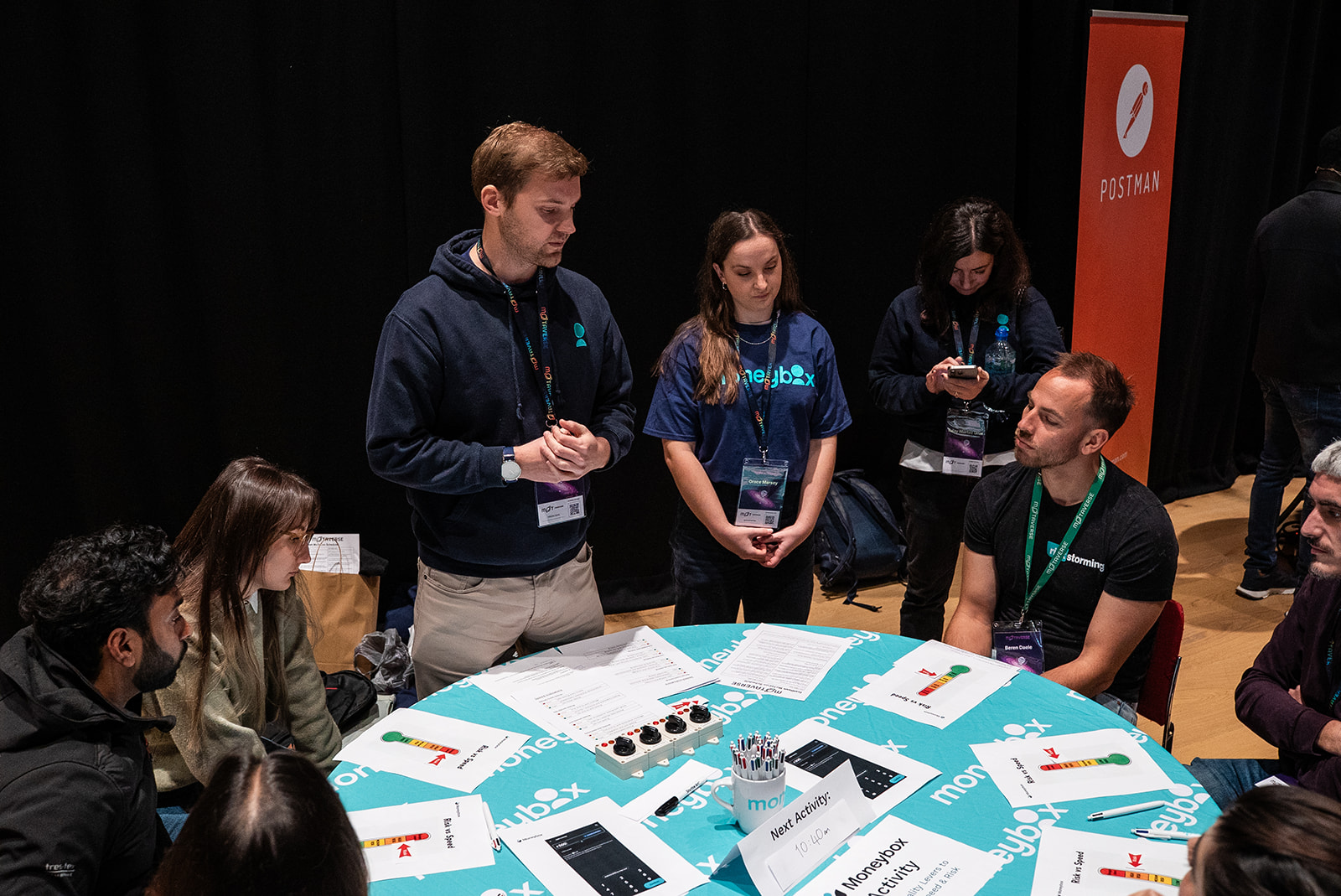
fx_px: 1305
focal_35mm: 35
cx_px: 670
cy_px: 448
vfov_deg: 37.9
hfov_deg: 54.4
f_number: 5
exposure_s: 1/125
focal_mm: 35
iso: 3200
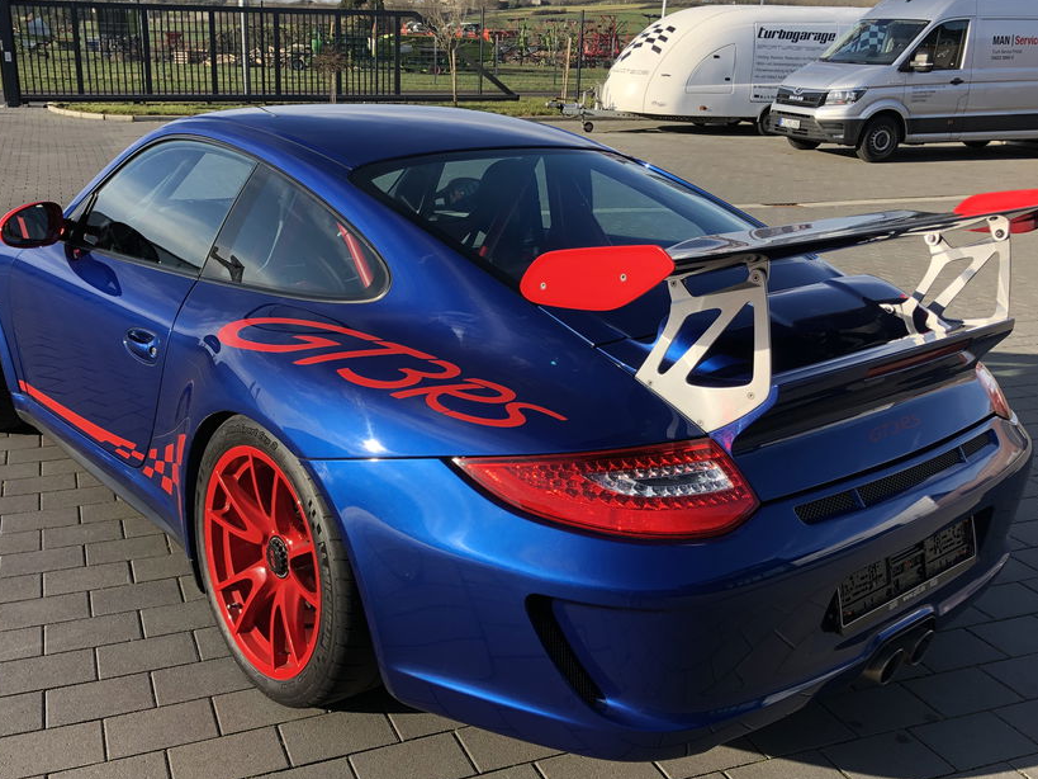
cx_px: 469
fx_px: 1049
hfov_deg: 52.5
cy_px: 419
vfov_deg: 40.7
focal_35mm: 35
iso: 20
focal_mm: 3.99
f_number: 1.8
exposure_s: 1/649
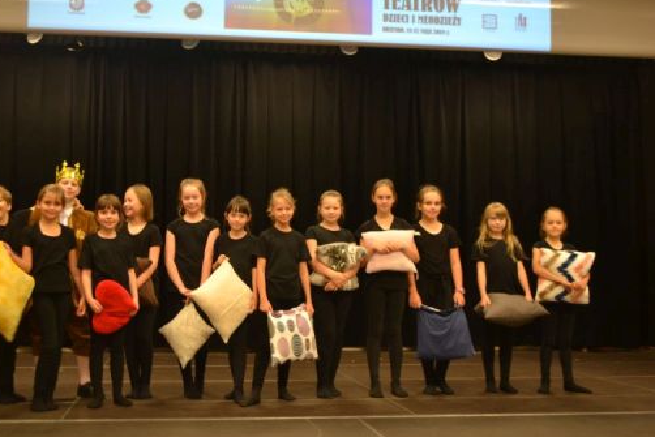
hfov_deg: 45.2
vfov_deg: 31.2
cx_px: 267
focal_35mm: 43
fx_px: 783
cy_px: 210
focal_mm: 24
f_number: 4
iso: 800
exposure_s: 1/15
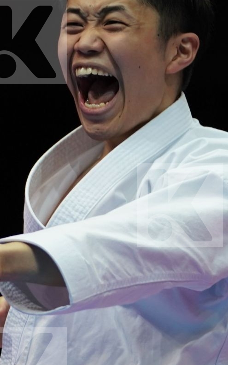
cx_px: 24
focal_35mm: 524
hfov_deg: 2.5
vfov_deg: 4.0
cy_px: 205
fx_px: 5205
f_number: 2.8
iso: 1000
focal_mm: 151
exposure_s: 1/500
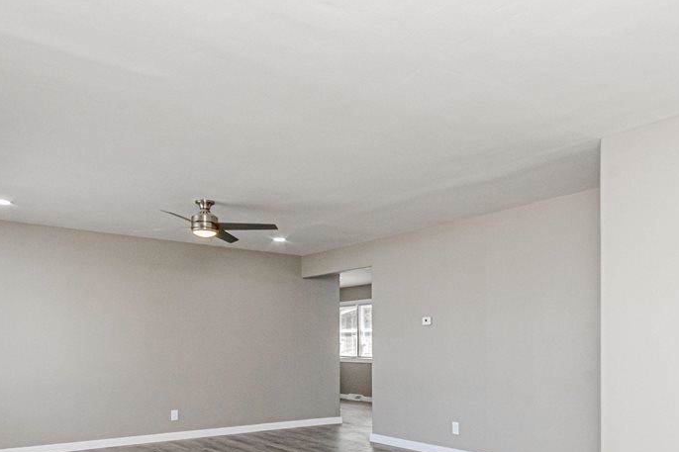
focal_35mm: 28
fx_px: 528
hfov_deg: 65.1
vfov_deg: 44.6
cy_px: 348
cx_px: 390
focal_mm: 10
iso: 2200
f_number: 14
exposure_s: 1/60
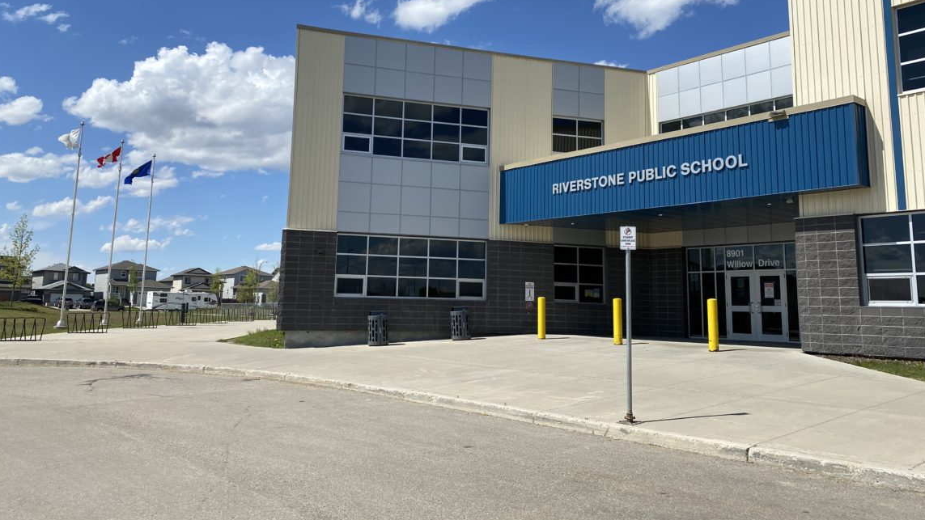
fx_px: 711
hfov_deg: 66.1
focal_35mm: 29
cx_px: 456
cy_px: 201
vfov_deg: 40.0
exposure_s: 1/4444
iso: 32
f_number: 1.8
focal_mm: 4.25
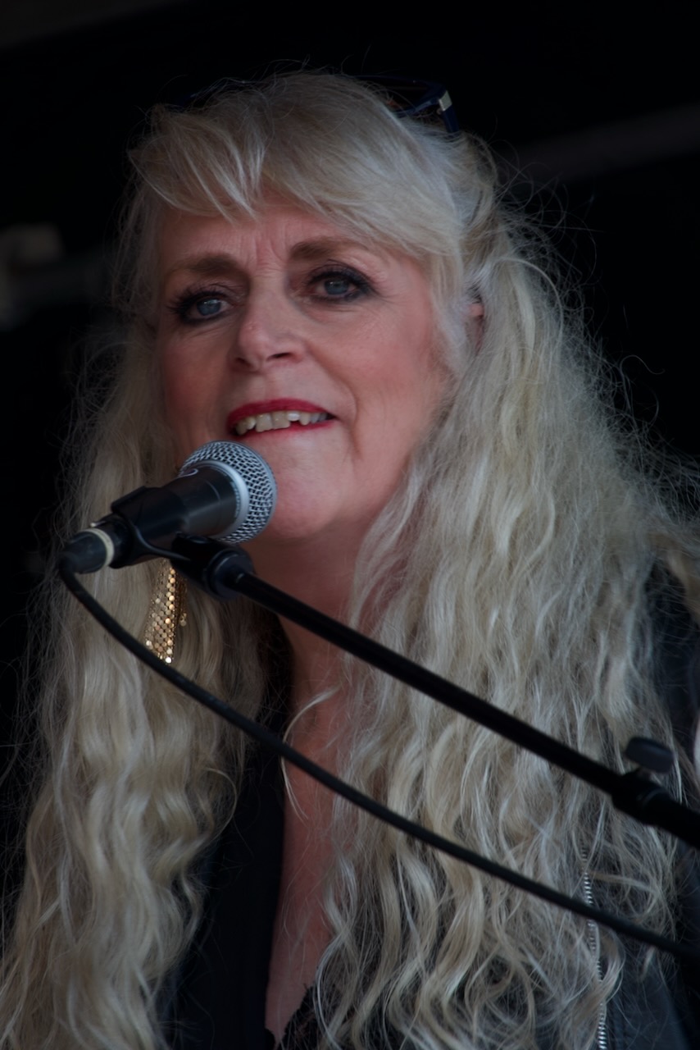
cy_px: 525
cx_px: 350
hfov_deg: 3.0
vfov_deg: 4.5
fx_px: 13350
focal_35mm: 458
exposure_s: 1/80
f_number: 4
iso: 100
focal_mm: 167.98
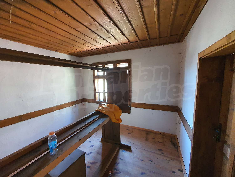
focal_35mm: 13
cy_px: 88
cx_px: 118
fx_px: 88
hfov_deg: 106.2
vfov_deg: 89.9
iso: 640
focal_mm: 1.8
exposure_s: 1/20
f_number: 2.2
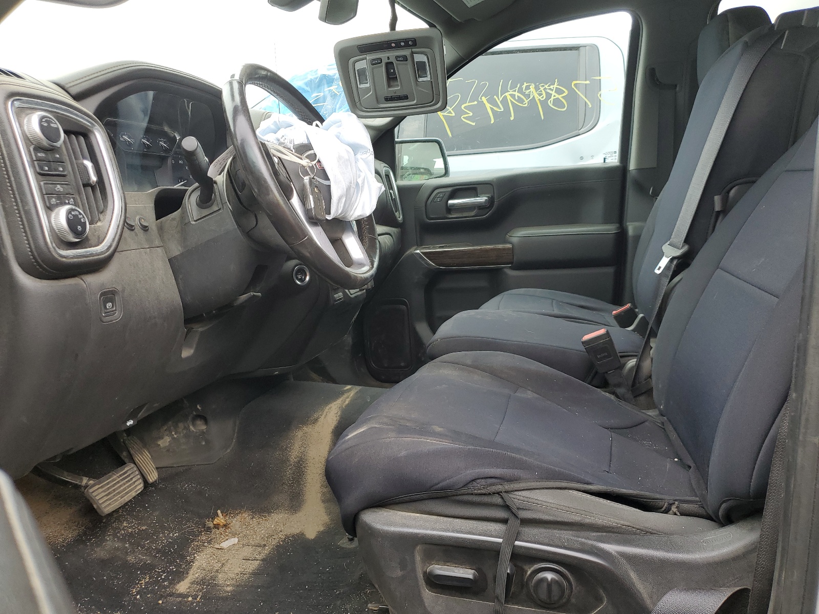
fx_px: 615
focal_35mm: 26
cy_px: 307
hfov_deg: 67.3
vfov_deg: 53.1
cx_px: 410
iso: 50
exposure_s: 1/182
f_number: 1.5
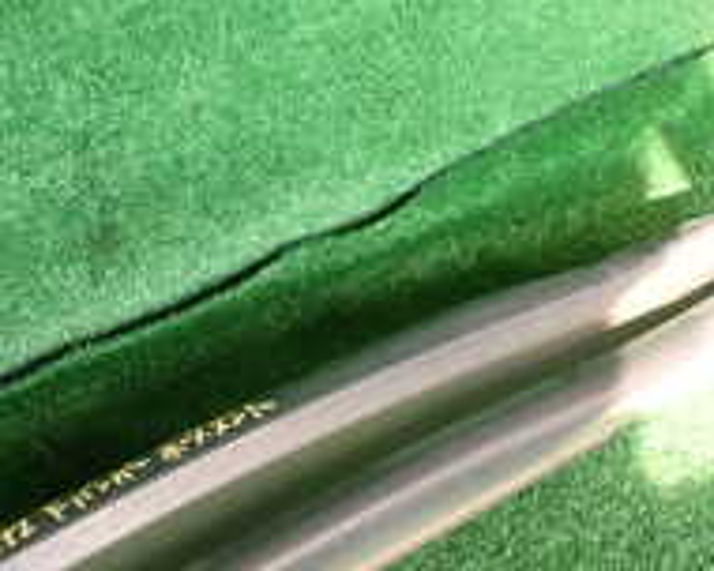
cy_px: 785
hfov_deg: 23.6
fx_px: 1627
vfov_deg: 18.3
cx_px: -15
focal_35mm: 77
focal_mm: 4.5
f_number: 2
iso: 100
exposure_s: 1/100
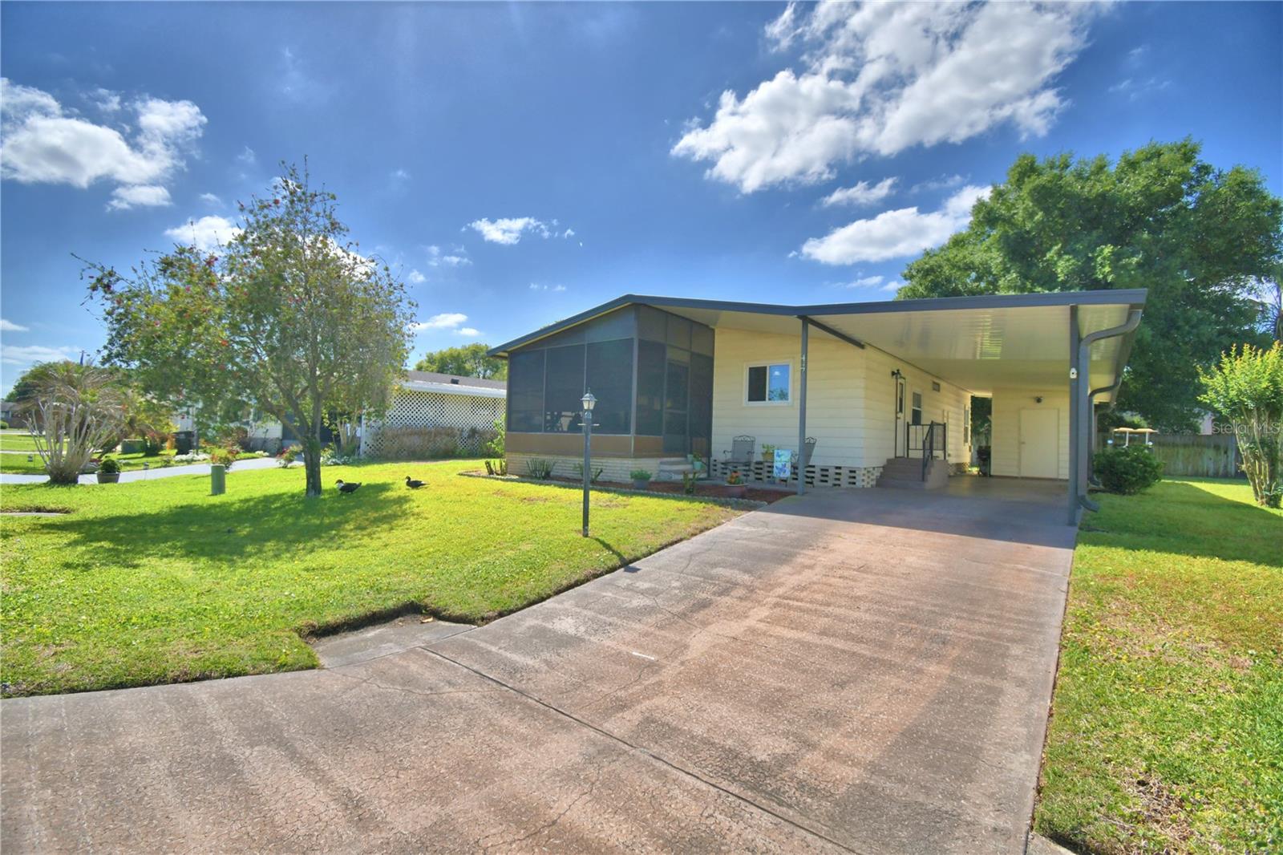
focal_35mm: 15
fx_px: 534
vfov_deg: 77.3
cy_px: 428
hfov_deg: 100.4
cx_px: 642
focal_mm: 10
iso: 100
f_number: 4.5
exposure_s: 1/1600
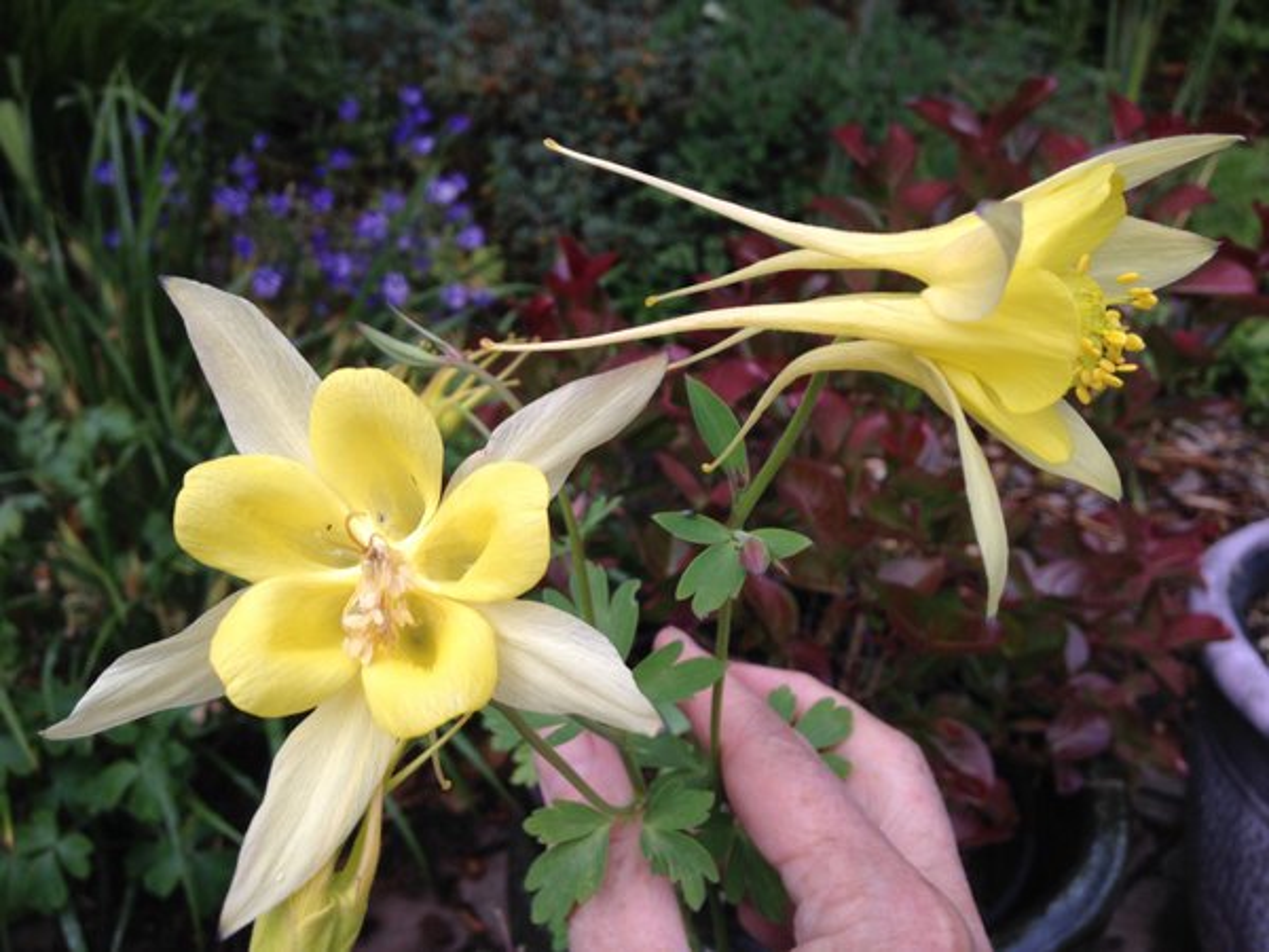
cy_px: 476
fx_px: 1210
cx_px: 634
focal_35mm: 33
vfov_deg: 42.9
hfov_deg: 55.4
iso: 50
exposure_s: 1/411
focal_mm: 4.12
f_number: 2.4
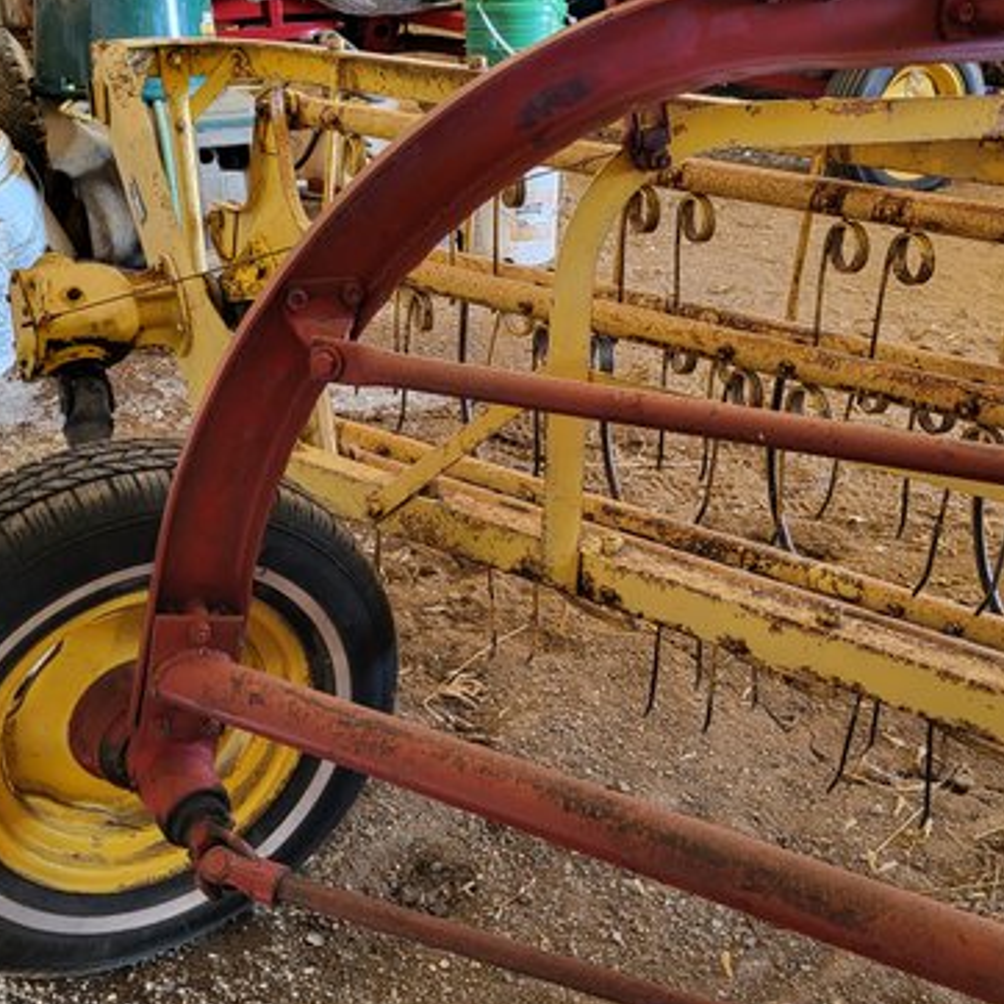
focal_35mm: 40
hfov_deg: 41.9
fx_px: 1313
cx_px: 520
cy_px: 459
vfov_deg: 41.8
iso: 200
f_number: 1.8
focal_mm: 5.4
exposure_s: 1/40
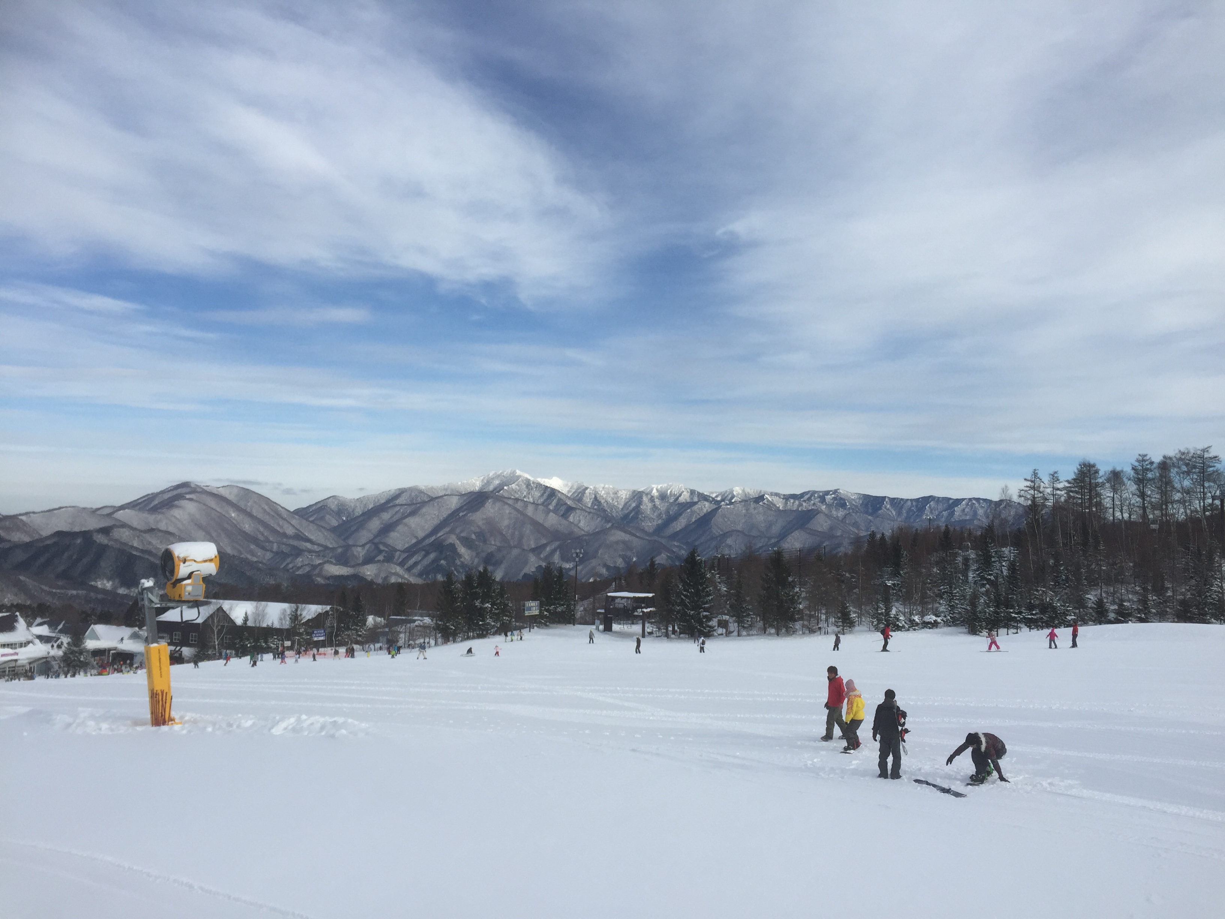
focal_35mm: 29
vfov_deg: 48.2
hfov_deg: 61.7
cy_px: 460
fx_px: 1026
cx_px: 612
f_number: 2.2
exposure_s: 1/2825
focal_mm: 4.15
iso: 32
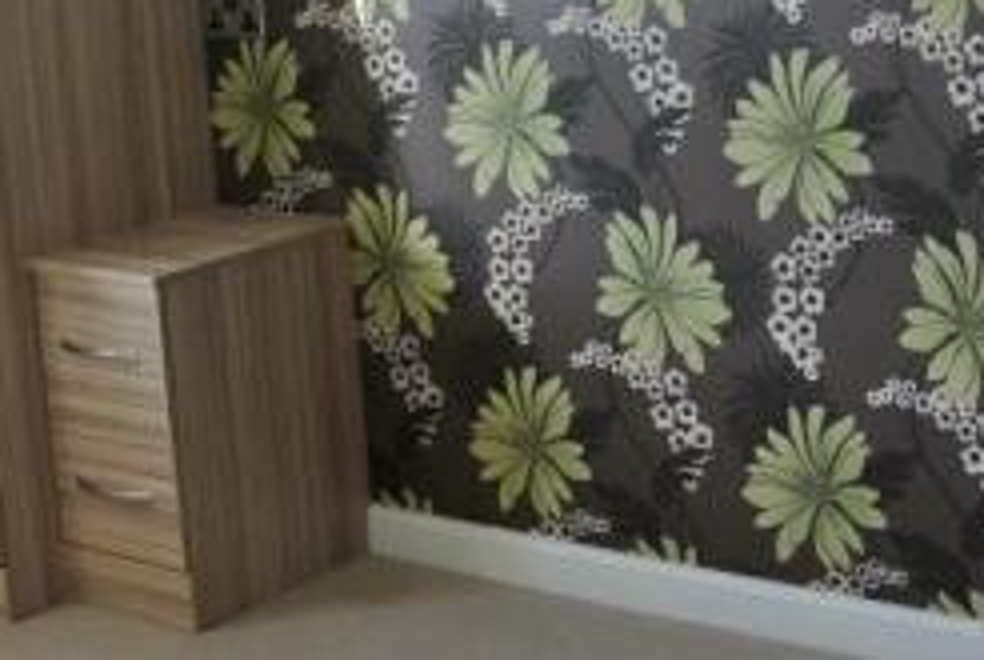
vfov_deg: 17.6
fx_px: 2108
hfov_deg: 26.0
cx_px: 714
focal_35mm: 77
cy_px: 134
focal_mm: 11
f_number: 3.5
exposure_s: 1/125
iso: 560
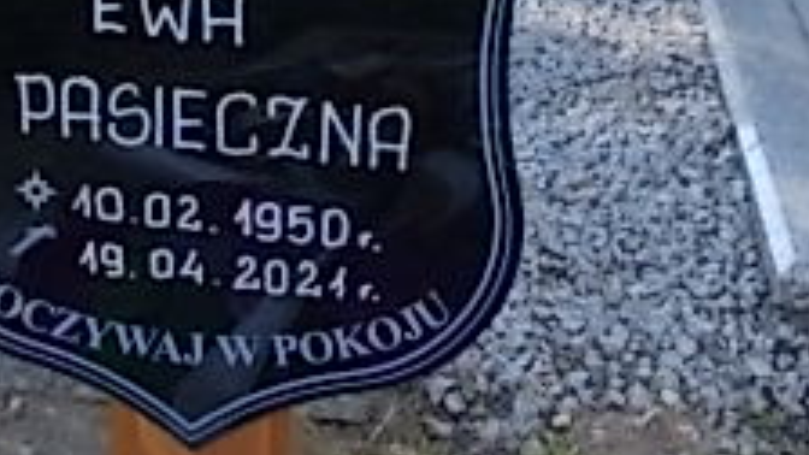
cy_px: -166
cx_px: 361
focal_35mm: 81
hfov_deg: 26.2
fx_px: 1738
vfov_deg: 14.2
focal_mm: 4.6
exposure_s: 1/125
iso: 80
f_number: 3.2
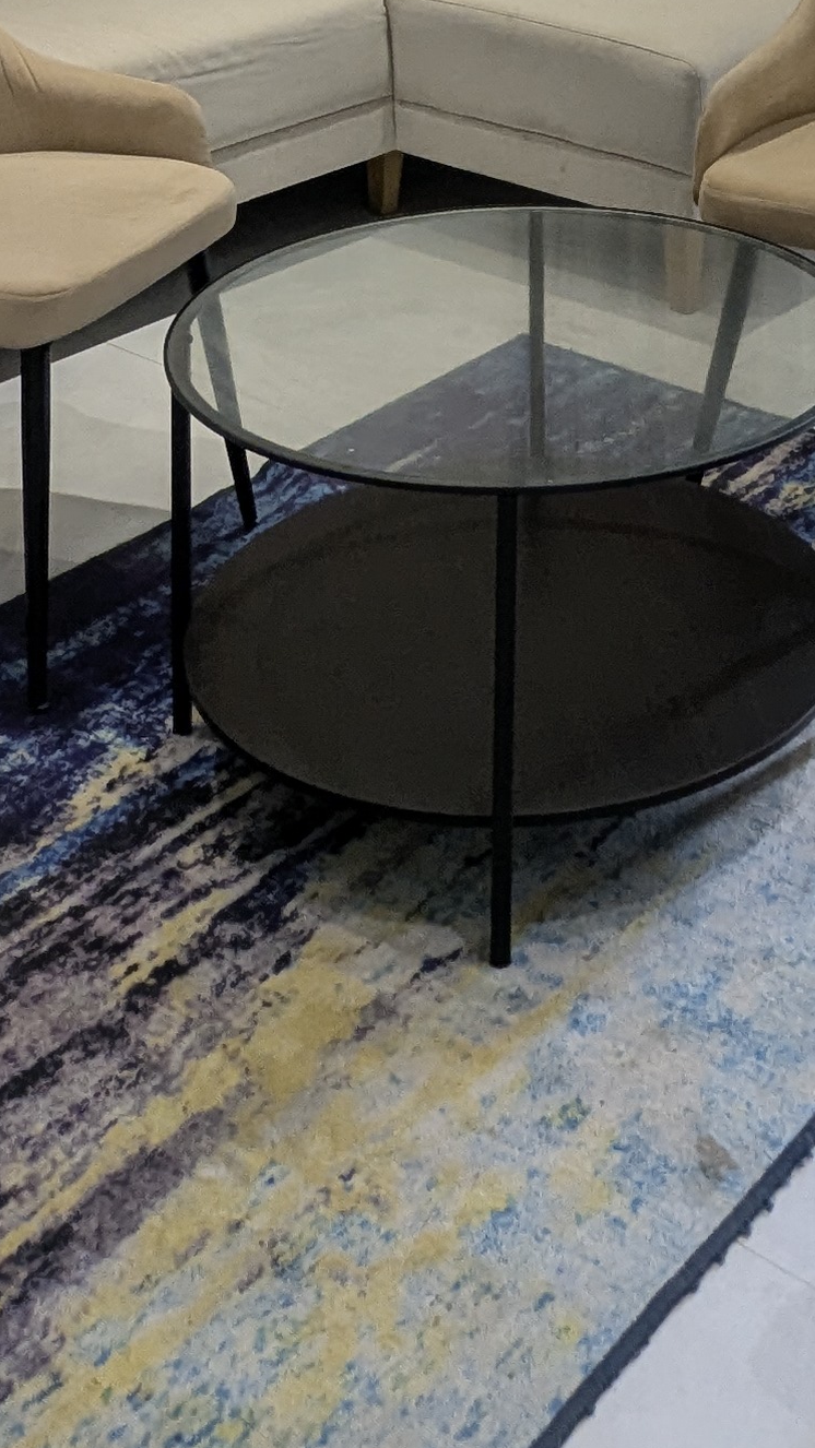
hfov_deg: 22.2
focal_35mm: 53
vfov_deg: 31.3
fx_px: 2036
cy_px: -381
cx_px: 704
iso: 143
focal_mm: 2.35
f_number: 2.2
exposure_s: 1/100
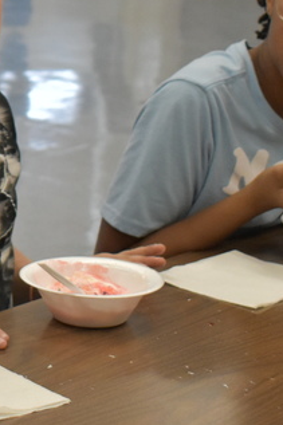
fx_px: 1660
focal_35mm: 141
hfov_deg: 9.3
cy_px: 148
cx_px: -205
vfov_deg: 14.6
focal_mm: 29
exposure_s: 1/125
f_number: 4.2
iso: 1600
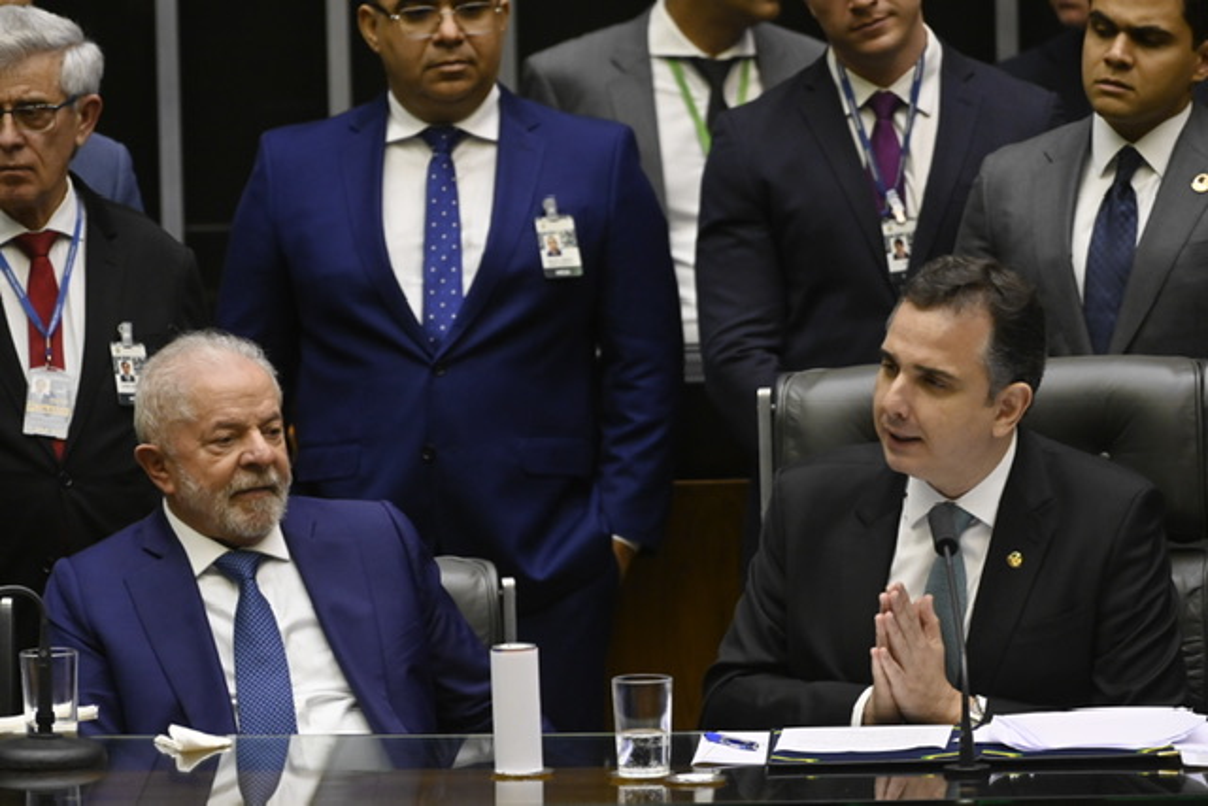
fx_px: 14096
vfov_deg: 3.3
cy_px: 403
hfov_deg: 4.9
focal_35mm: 420
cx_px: 604
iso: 3200
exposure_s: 1/125
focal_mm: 420
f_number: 5.6
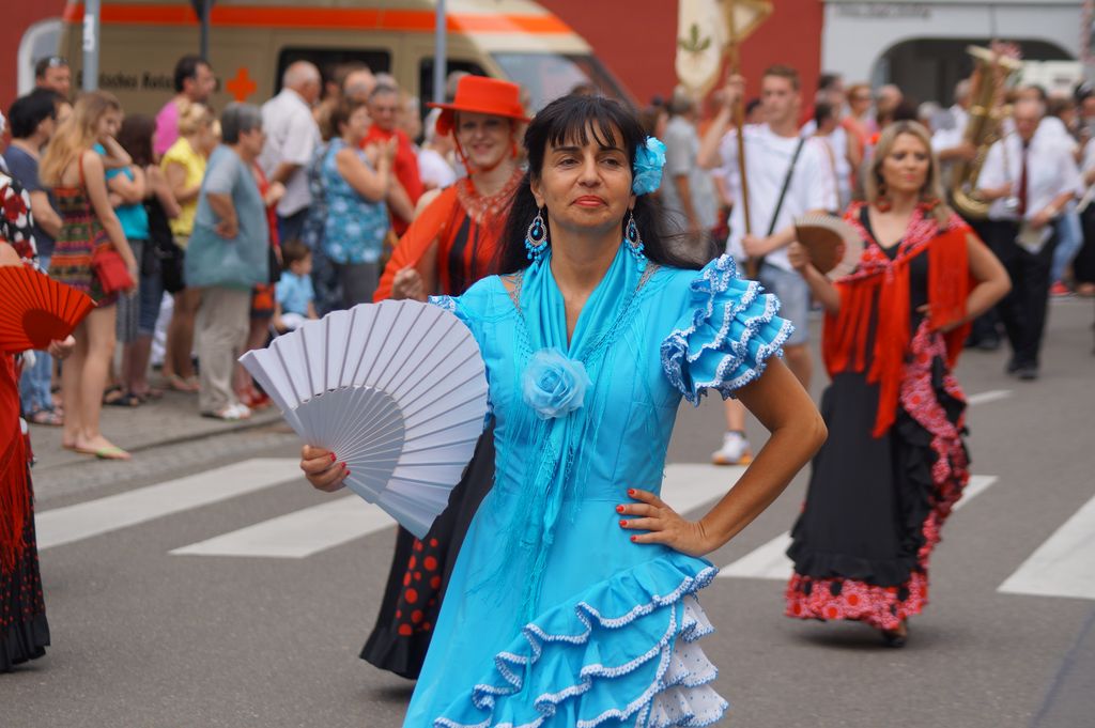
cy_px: 364
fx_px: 3875
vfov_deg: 10.7
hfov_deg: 16.1
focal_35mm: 128
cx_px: 548
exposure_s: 1/400
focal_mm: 85
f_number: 4.5
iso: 100
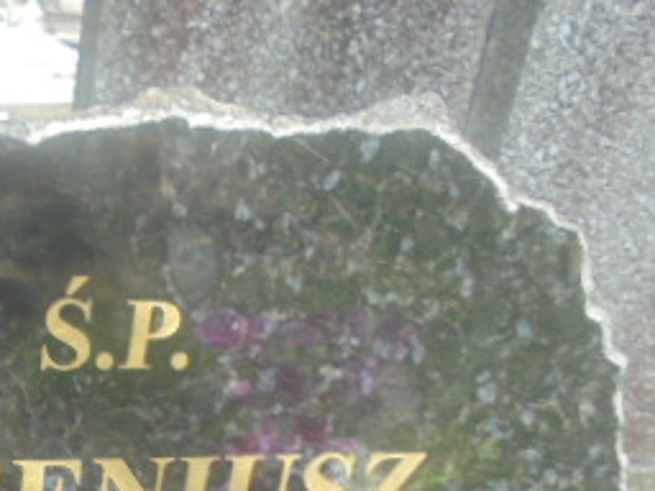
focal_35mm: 65
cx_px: -59
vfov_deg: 21.3
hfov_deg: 27.4
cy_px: 560
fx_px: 1230
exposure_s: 1/250
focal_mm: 4.6
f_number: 3.5
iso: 100
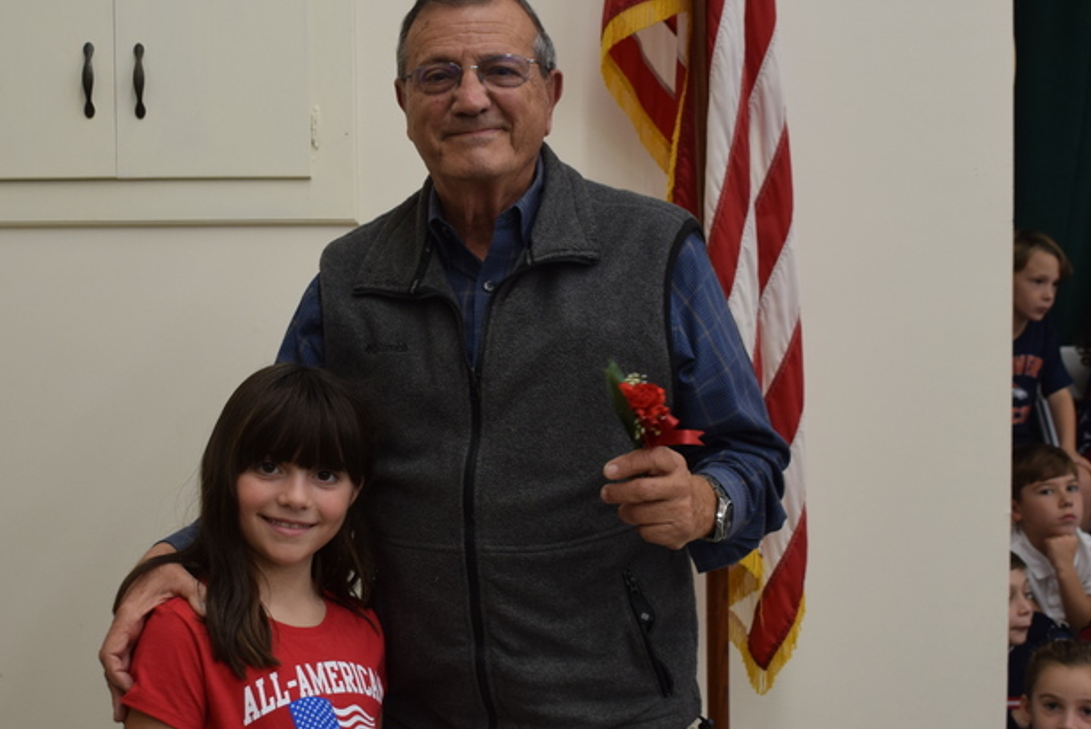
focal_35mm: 55
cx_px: 428
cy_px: 371
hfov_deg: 36.1
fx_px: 1668
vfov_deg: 24.6
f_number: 4
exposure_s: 1/60
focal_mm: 22
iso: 450
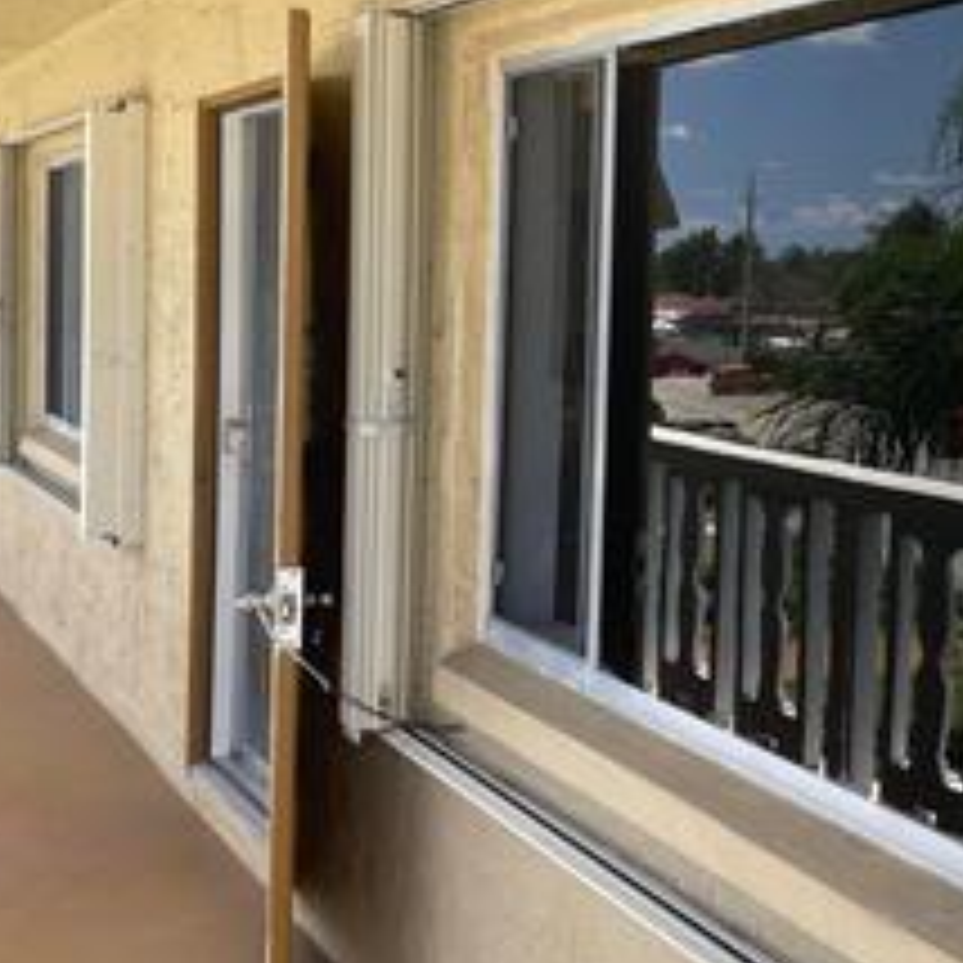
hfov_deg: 38.5
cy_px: 360
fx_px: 1353
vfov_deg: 38.9
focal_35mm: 43
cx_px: 684
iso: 32
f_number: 1.6
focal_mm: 4.2
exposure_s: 1/636
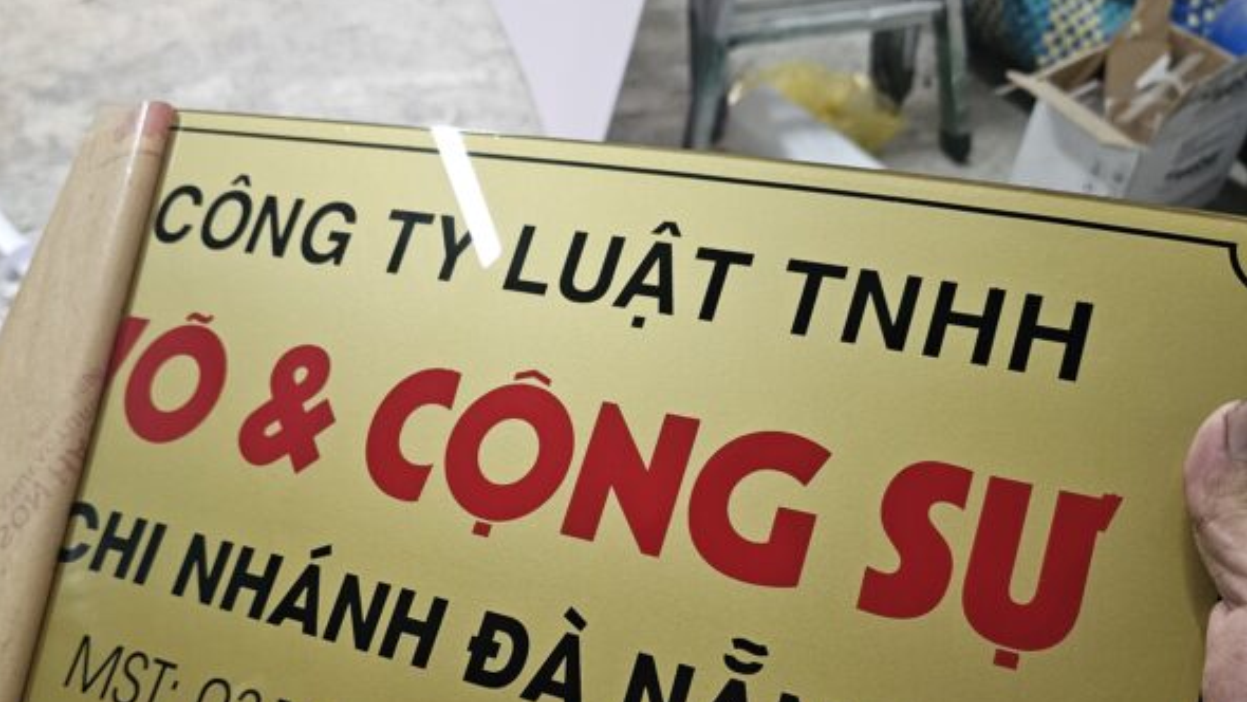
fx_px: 1124
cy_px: 495
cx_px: 615
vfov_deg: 34.2
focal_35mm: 34
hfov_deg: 58.0
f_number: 1.7
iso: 640
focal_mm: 6.3
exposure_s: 1/100
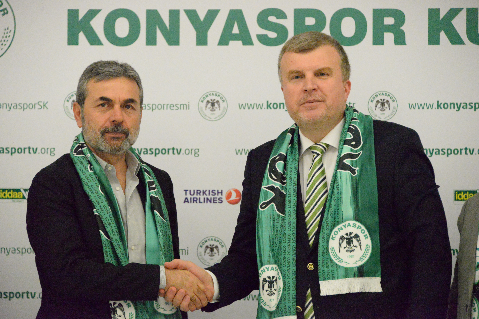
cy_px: 160
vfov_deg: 7.6
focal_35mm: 180
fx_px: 2395
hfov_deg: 11.4
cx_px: 240
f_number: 5.6
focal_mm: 180
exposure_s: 1/400
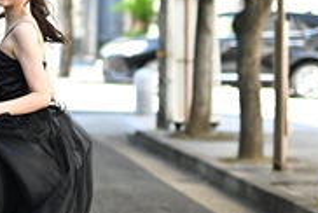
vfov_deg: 4.9
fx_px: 2486
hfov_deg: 7.2
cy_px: -86
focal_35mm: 281
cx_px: -192
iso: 125
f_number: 1.4
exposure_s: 1/400
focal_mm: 50
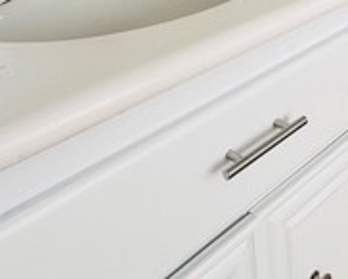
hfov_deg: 35.0
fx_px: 495
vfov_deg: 26.5
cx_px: 352
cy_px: -88
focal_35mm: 48
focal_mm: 2.22
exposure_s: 1/99
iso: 50
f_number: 2.2
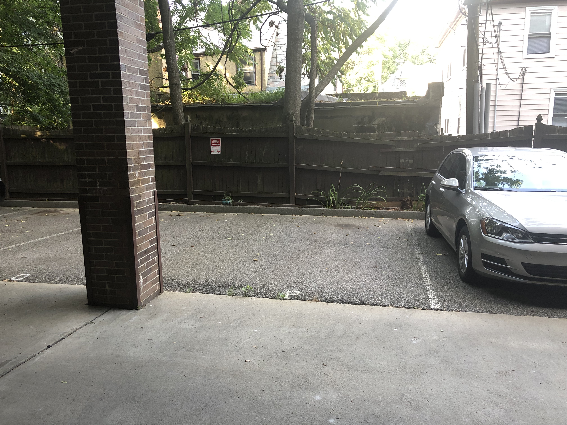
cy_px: 212
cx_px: 284
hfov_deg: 63.4
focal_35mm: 28
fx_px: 459
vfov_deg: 49.7
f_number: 1.8
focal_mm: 4
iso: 20
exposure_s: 1/30
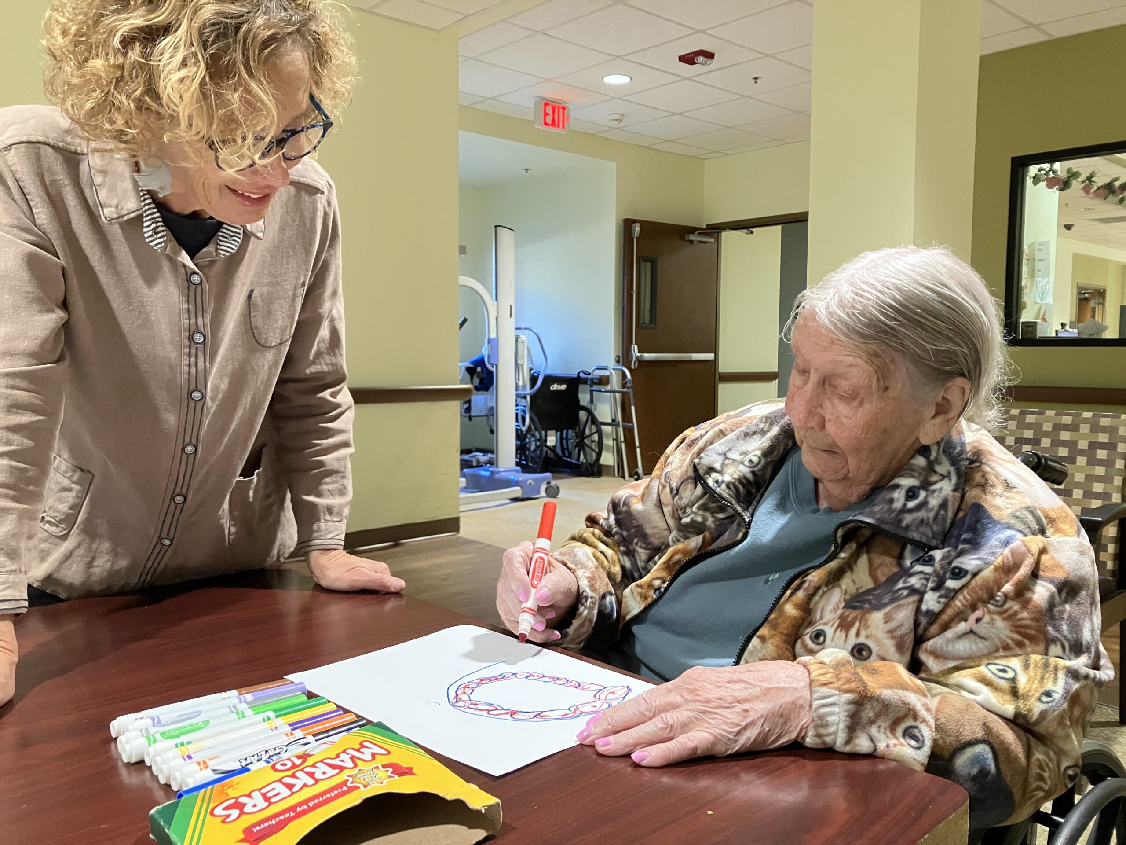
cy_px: 422
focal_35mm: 28
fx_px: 911
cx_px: 563
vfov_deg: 49.7
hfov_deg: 63.4
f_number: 1.8
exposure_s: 1/55
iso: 320
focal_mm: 3.99
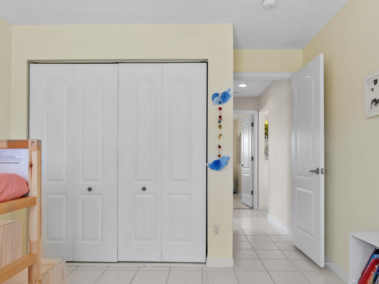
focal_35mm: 24
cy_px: 161
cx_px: 193
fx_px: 263
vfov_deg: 56.6
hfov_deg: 71.6
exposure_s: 1/25
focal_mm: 7
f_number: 4
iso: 400
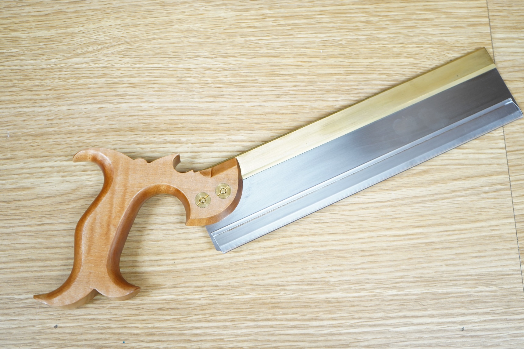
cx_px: 262
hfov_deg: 40.4
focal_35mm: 49
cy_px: 174
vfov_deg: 27.5
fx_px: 713
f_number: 5
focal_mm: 49
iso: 2500
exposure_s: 1/100
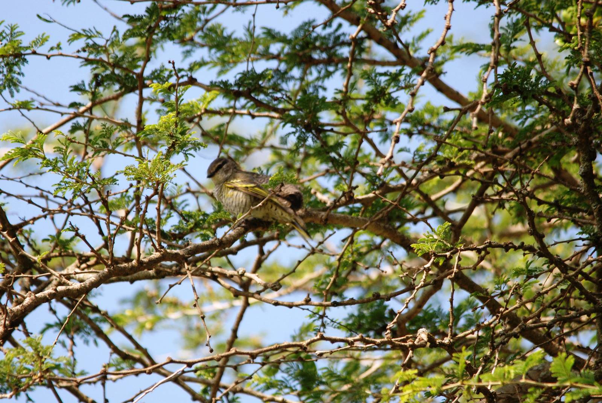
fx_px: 12556
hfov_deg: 2.7
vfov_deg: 1.8
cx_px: 301
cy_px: 202
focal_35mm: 750
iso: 400
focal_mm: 500
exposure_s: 1/500
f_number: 6.3
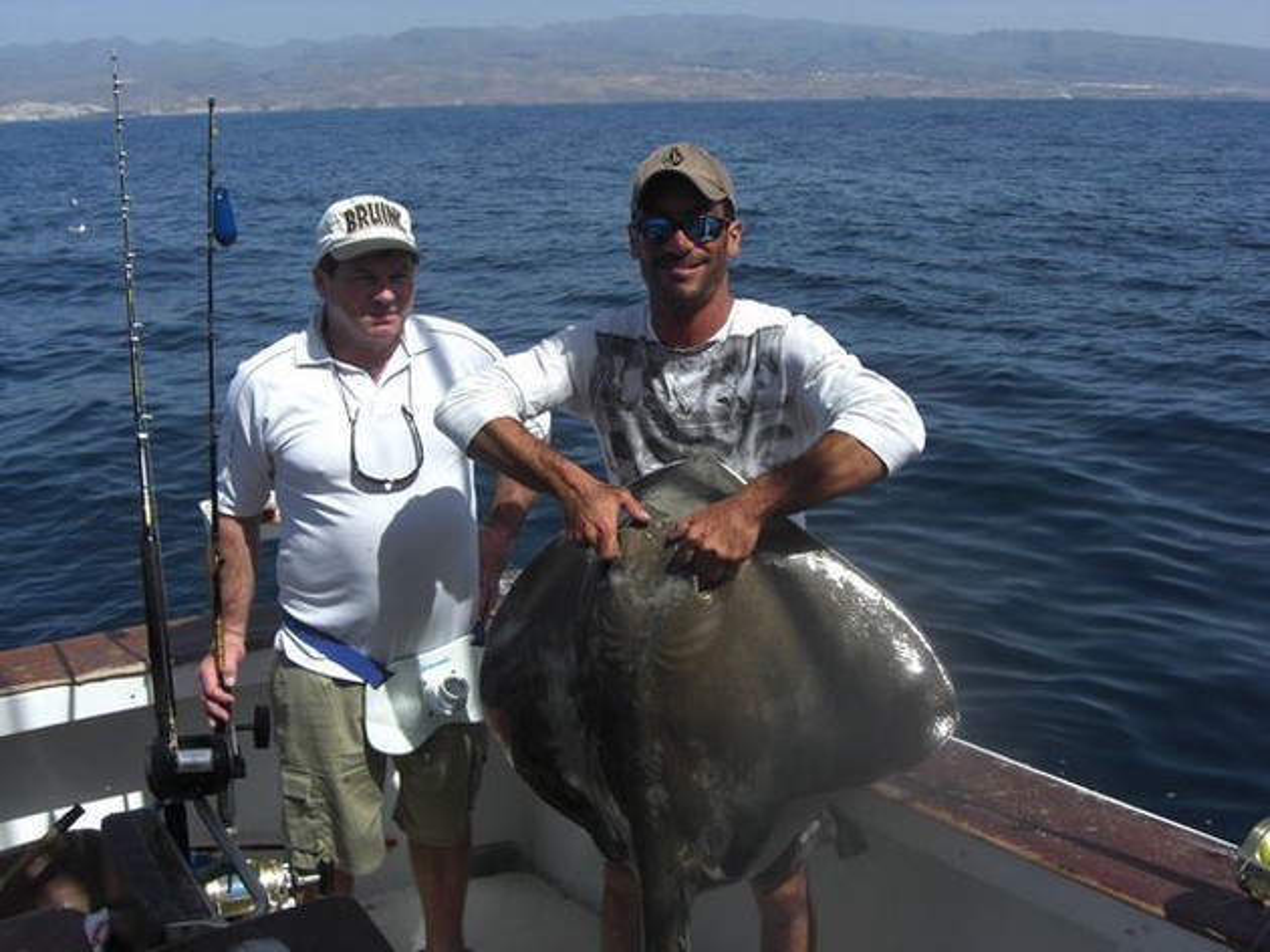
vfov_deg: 37.7
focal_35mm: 38
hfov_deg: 49.0
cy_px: 476
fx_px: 1394
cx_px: 635
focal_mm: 7.9
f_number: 8
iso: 80
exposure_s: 1/250
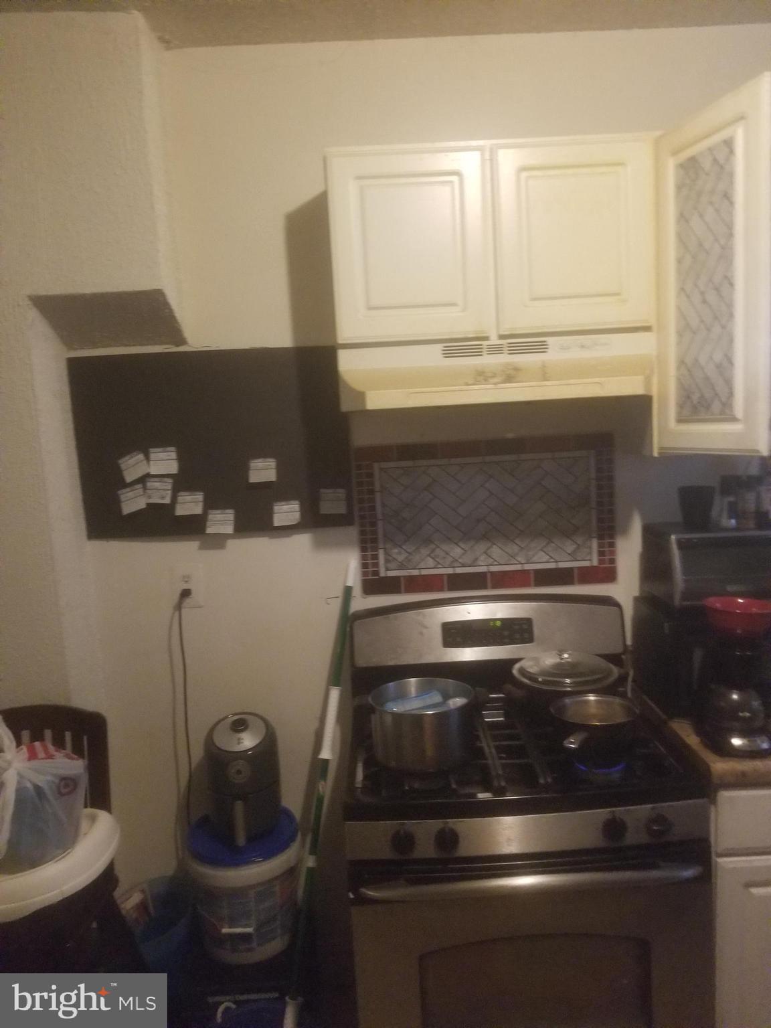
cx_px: 386
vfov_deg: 67.3
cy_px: 514
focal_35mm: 26
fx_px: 772
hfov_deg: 53.1
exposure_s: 1/60
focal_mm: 4.3
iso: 800
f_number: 1.7
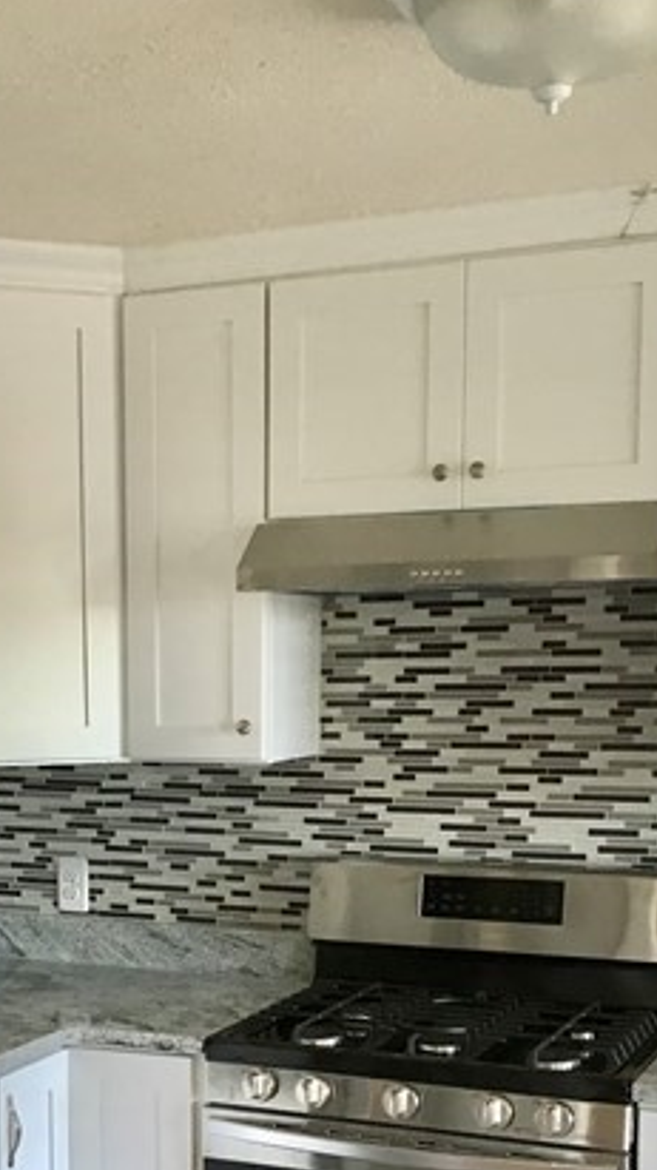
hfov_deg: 20.9
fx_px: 1766
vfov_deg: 35.7
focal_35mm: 57
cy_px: 897
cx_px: 142
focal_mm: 3.99
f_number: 1.8
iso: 32
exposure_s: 1/30
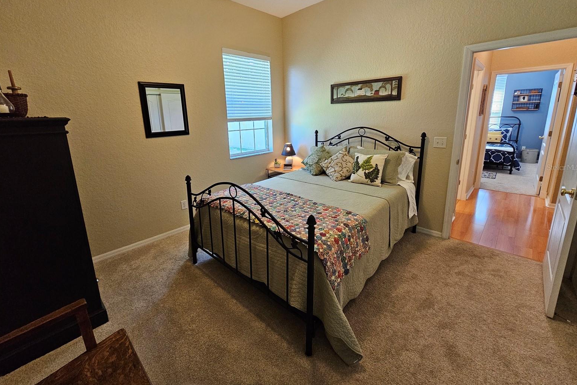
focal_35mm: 14
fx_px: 224
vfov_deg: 80.8
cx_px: 283
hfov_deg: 104.2
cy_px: 167
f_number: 2.2
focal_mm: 2.2
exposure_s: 1/68
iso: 400
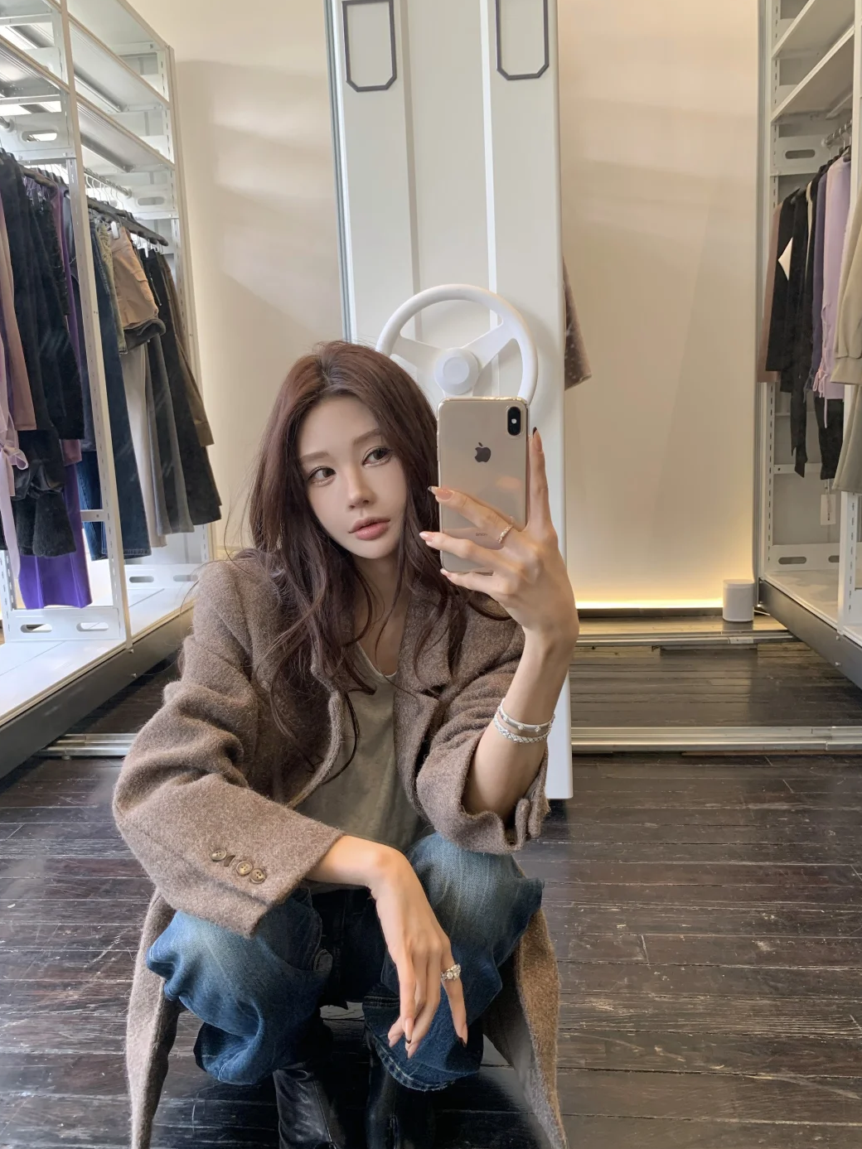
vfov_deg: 65.3
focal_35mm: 27
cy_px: 577
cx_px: 435
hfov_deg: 51.3
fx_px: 897
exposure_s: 1/50
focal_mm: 4.25
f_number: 1.8
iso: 80
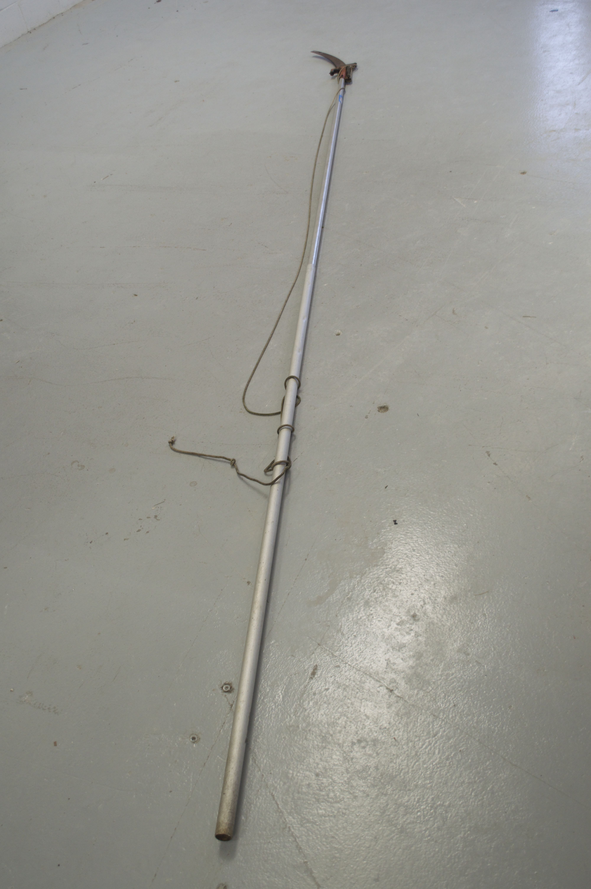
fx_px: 888
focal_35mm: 36
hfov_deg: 36.8
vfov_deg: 53.2
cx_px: 296
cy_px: 444
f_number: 5
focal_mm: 24
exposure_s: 1/100
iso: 400
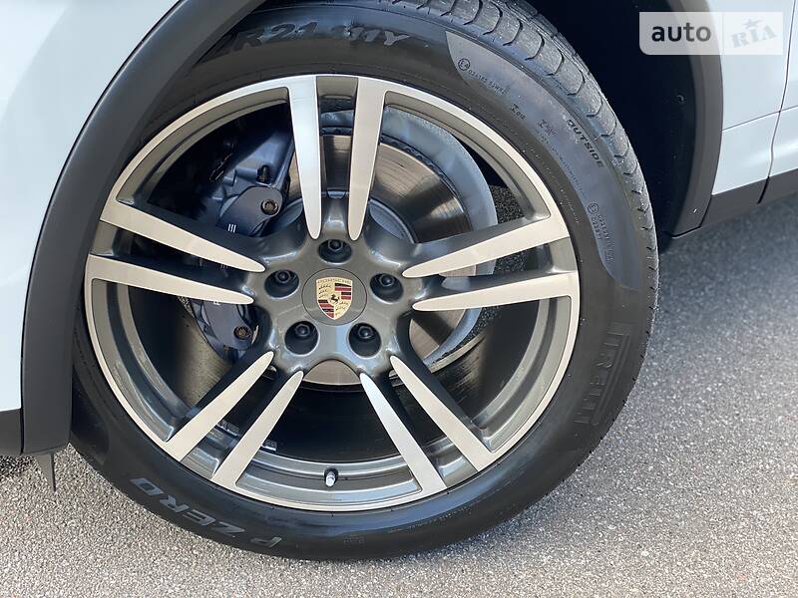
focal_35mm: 52
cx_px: 399
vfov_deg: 28.0
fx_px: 1199
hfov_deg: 36.8
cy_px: 299
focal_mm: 6
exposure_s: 1/122
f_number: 2
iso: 100
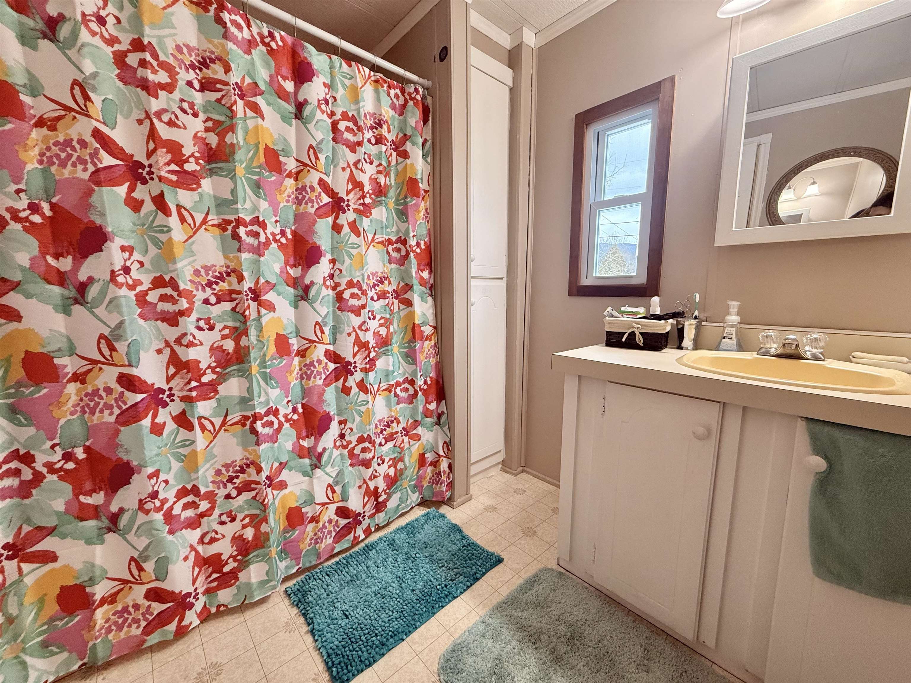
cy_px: 342
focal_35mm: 14
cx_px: 456
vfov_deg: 85.7
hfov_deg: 102.1
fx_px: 368
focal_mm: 2.22
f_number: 2.2
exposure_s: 1/120
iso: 250
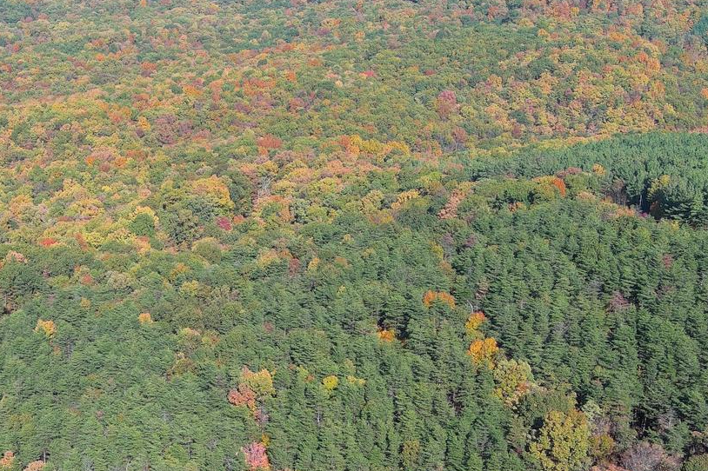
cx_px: 206
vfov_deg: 18.4
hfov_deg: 27.5
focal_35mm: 73
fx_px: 1435
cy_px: 392
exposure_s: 1/592
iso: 100
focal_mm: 10.57
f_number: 2.8
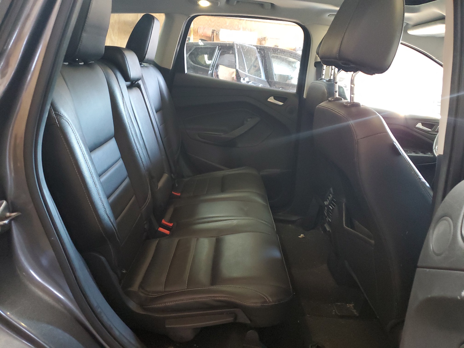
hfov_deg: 67.3
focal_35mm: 26
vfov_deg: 53.1
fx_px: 349
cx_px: 232
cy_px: 174
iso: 313
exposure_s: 1/20
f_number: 1.5
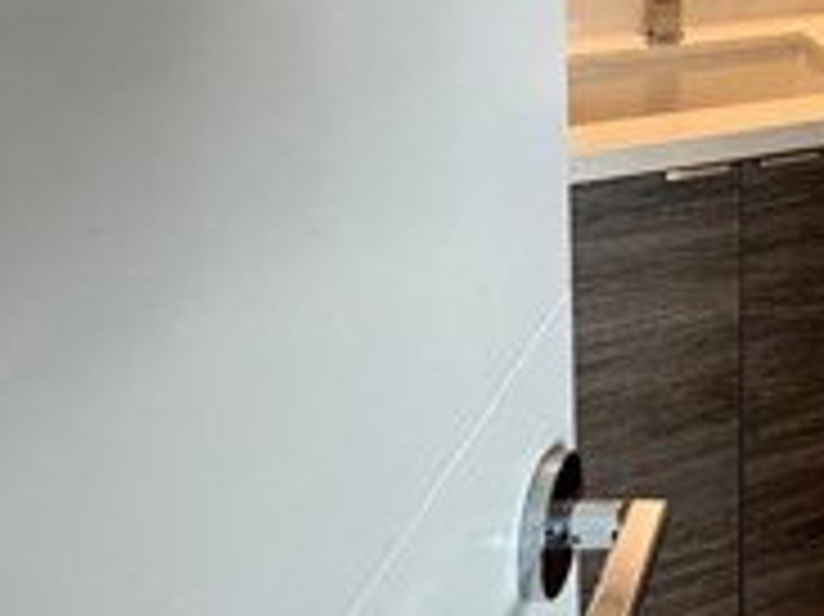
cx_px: 1027
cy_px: -130
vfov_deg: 26.3
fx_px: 1166
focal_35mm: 49
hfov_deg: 31.5
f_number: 2.2
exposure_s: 1/120
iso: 250
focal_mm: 2.22
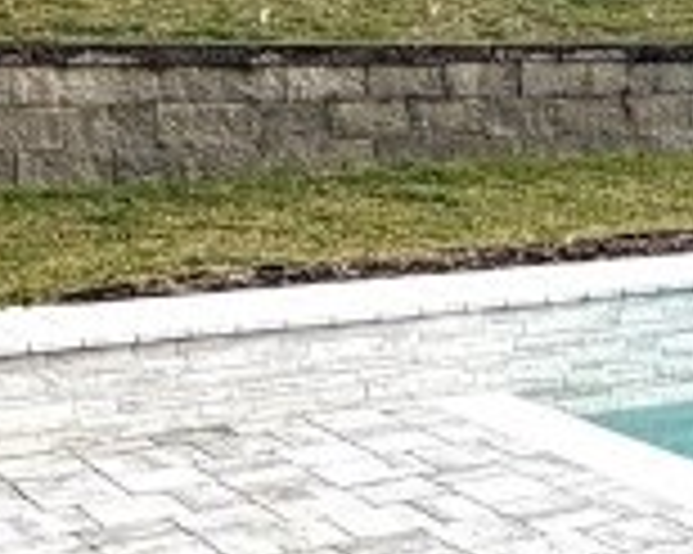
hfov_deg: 20.3
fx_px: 1865
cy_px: 324
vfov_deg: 16.9
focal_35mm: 91
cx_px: 720
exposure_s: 1/770
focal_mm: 2.22
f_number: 2.2
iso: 40
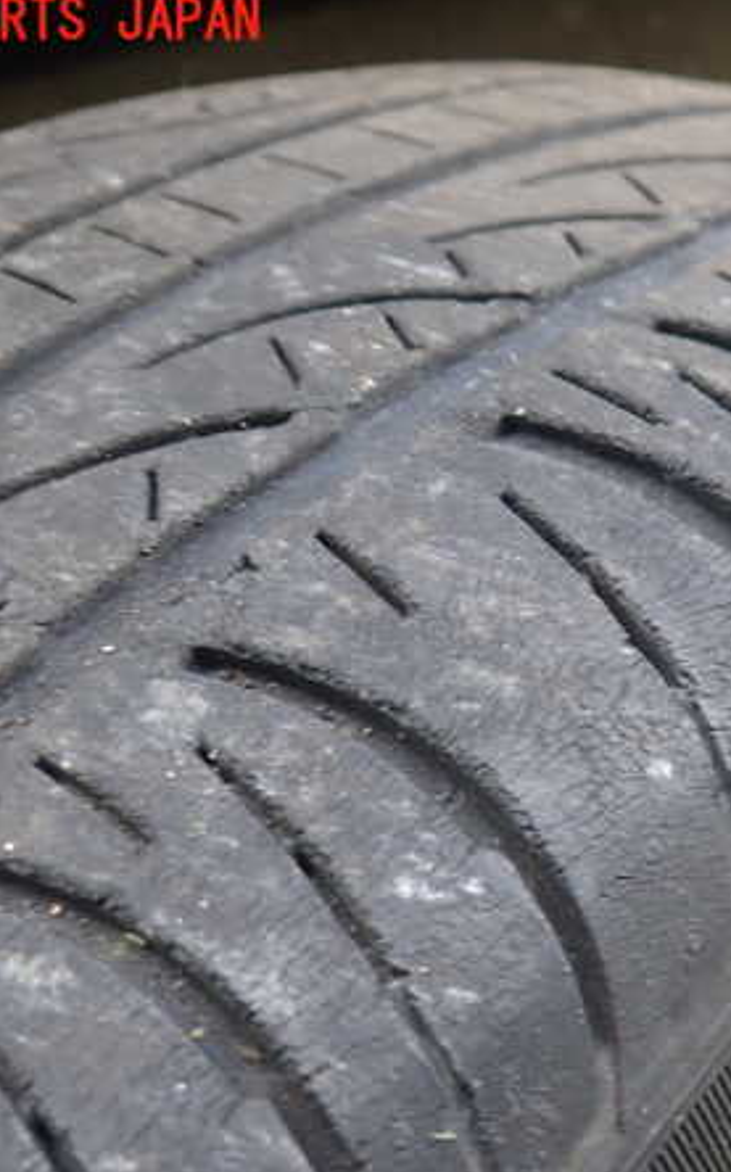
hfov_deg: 29.2
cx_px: 573
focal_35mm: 43
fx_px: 1372
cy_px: 583
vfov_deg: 46.2
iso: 200
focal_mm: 5.4
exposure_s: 1/50
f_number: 2.3
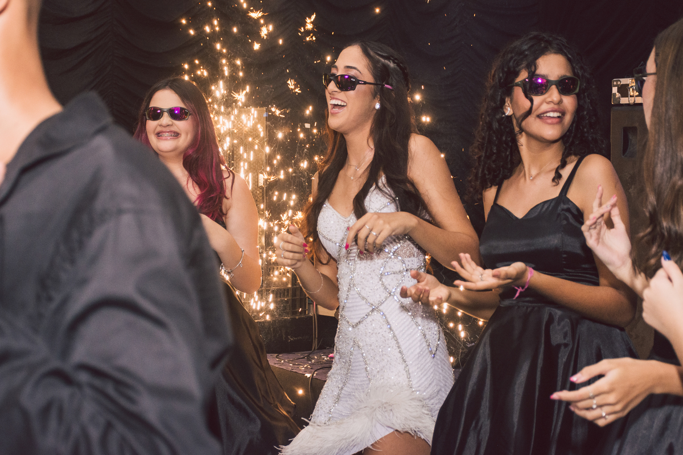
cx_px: 342
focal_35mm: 57
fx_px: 1081
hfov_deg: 35.1
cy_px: 228
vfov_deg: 23.8
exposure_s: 1/250
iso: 1250
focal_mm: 38
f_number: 4.2
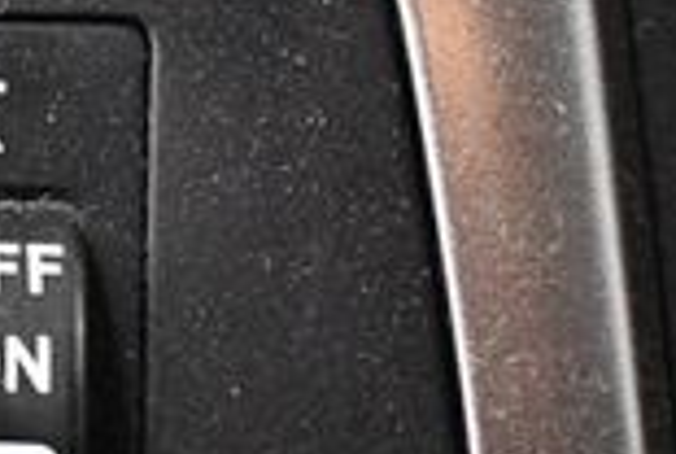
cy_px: 319
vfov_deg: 8.3
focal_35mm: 165
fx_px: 3104
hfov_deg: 11.9
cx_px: -340
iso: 2200
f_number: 3.5
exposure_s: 1/125
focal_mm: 20
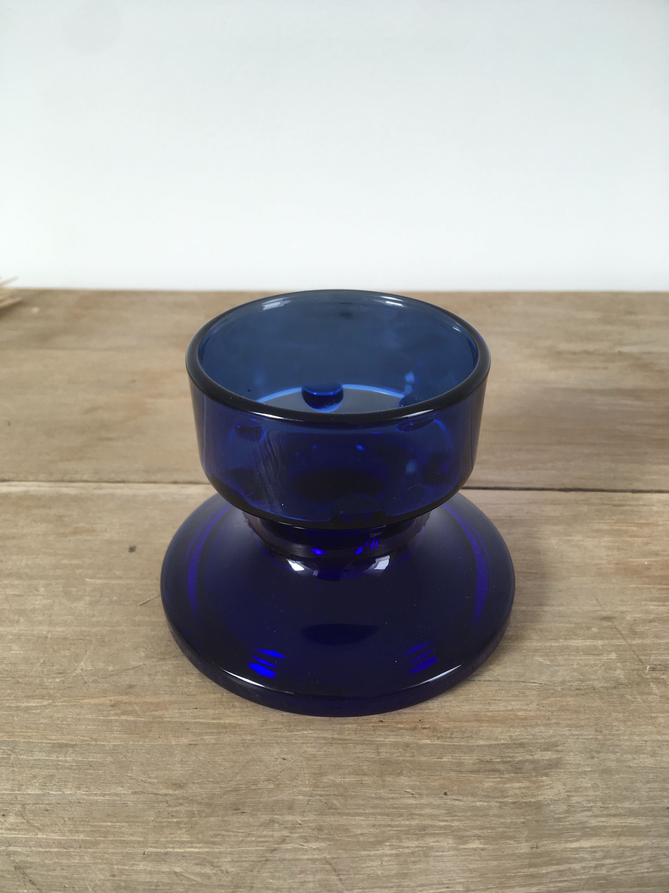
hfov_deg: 48.2
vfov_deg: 61.7
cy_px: 446
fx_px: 747
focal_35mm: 29
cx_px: 334
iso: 32
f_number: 2.2
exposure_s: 1/50
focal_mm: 4.15
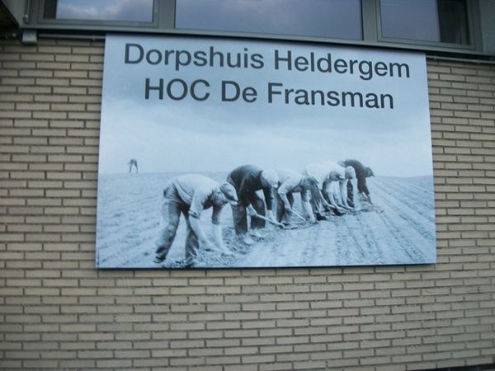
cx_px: 248
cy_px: 186
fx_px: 458
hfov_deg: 56.8
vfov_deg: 44.2
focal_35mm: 32
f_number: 8.8
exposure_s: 1/25
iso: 80
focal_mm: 5.7
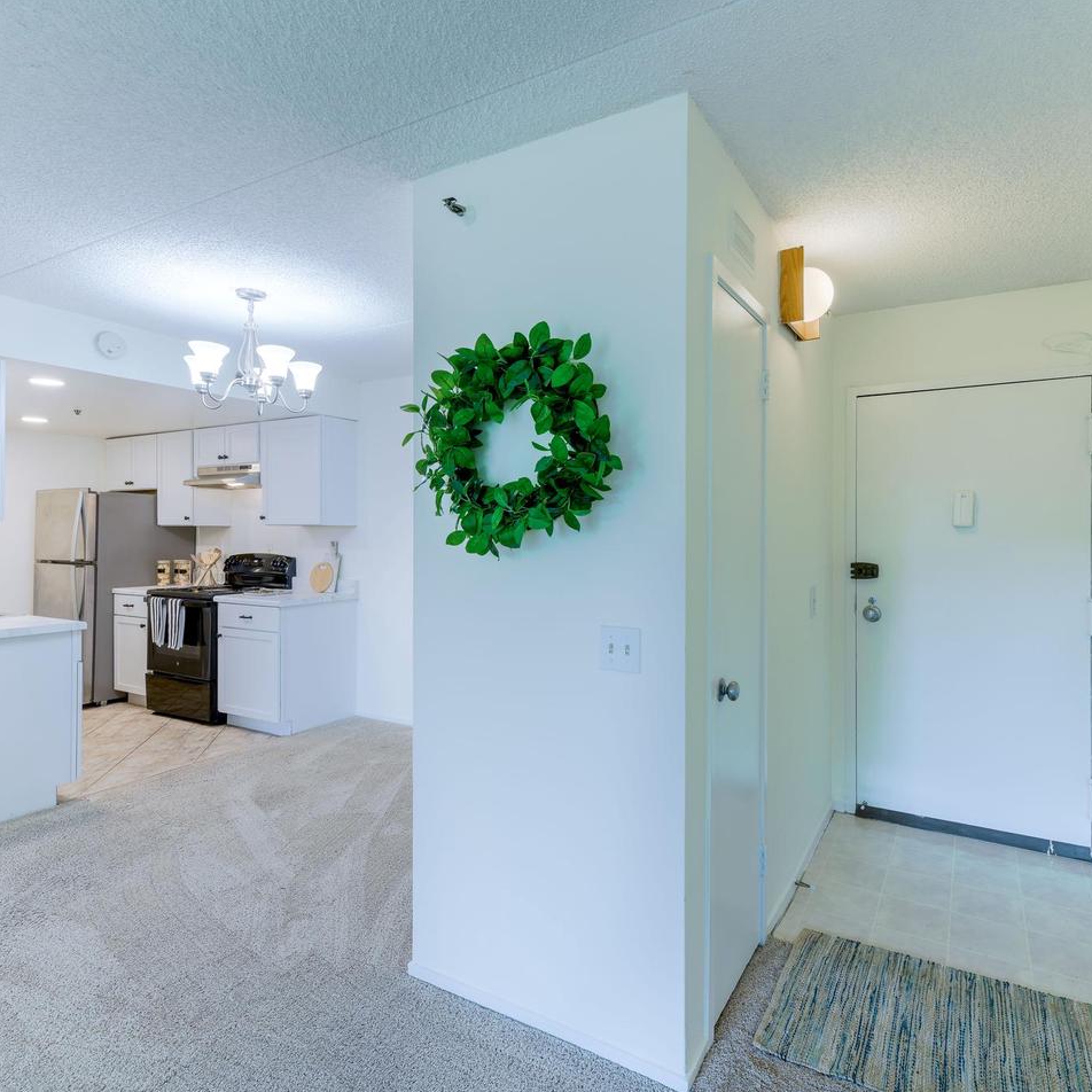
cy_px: 544
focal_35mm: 18
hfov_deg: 80.5
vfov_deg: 80.7
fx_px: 642
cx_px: 602
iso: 100
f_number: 11
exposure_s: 5
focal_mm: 14
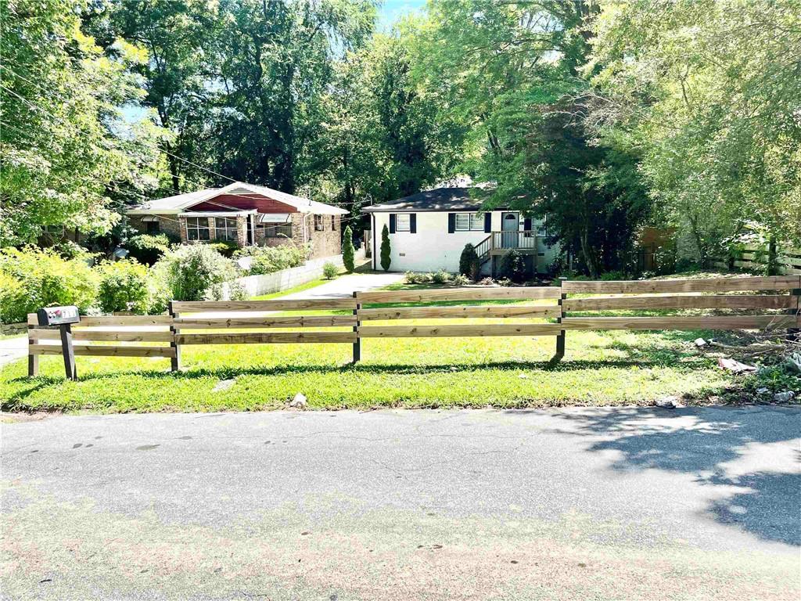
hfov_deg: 67.3
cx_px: 400
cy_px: 300
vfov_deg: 53.1
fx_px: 602
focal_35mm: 26
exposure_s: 1/2062
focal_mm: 5.1
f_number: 1.6
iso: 50
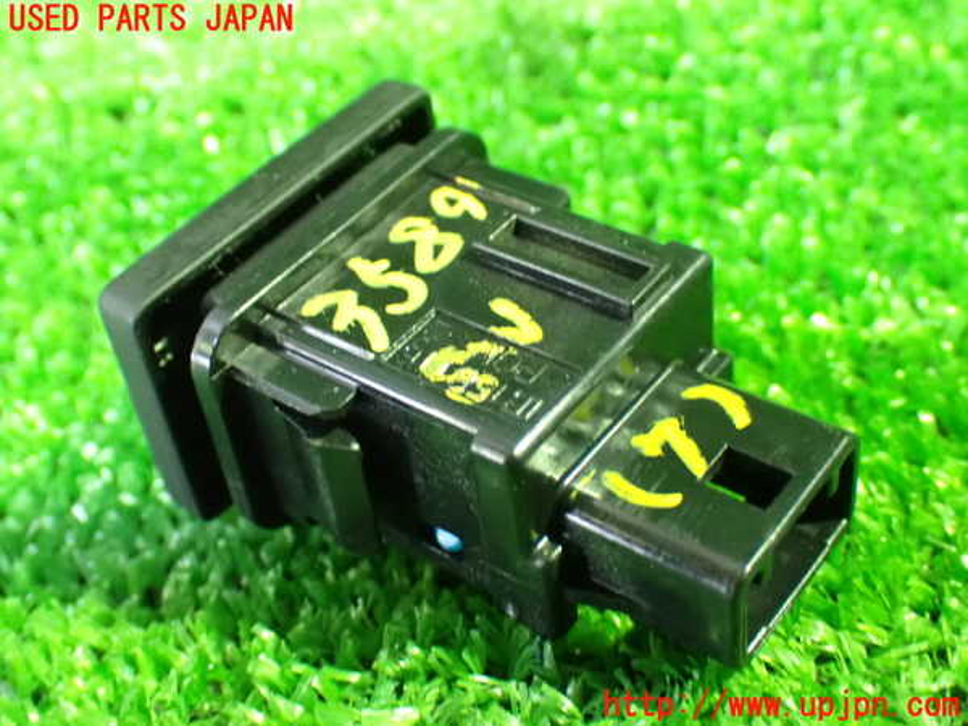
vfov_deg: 29.1
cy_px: 363
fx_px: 1398
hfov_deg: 38.2
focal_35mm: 50
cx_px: 484
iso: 1600
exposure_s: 1/13
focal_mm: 9.01
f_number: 3.2
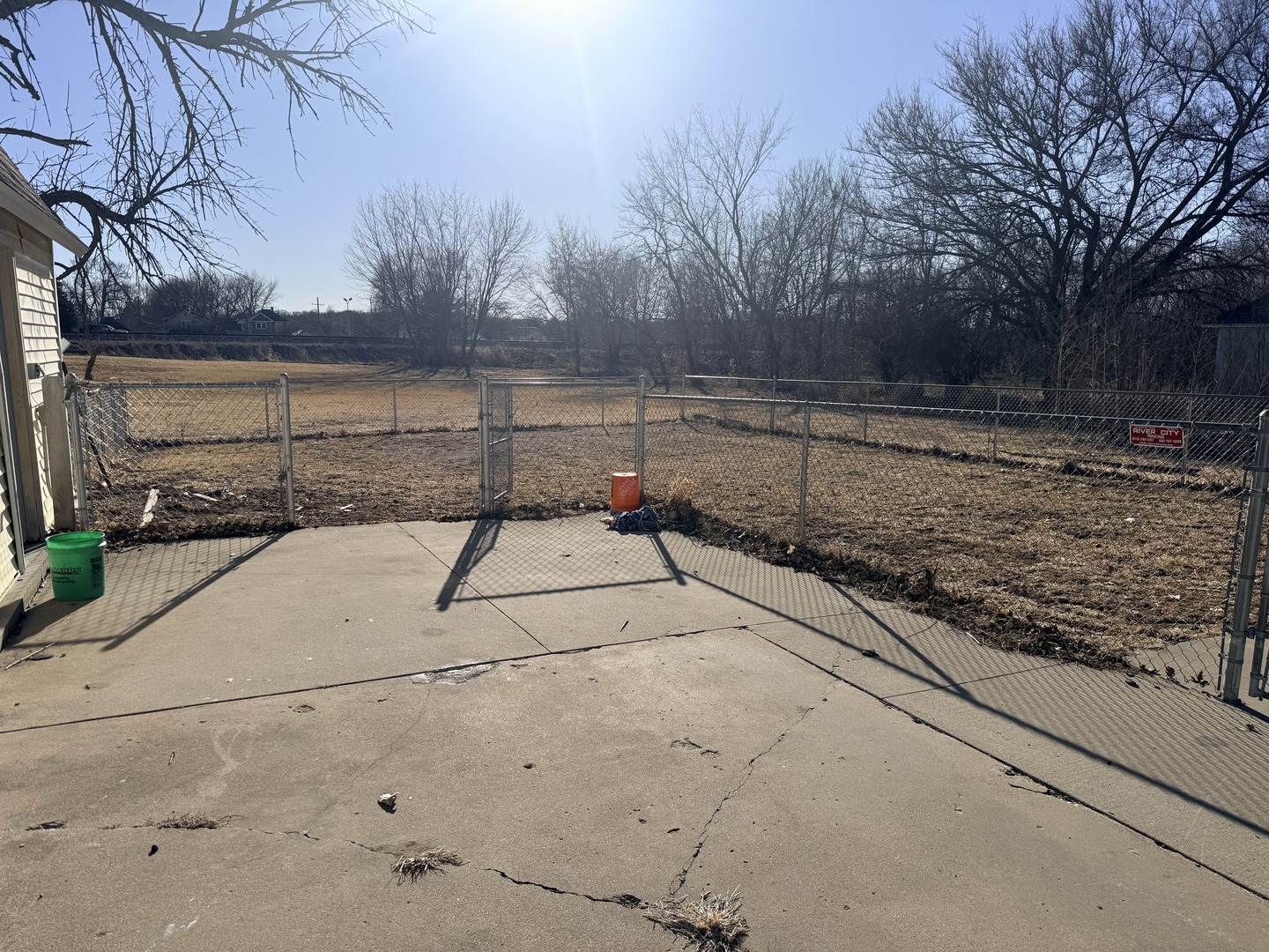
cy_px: 476
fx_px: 880
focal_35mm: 24
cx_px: 634
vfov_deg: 56.8
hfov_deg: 71.6
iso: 100
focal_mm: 6.76
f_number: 1.78
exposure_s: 1/11905
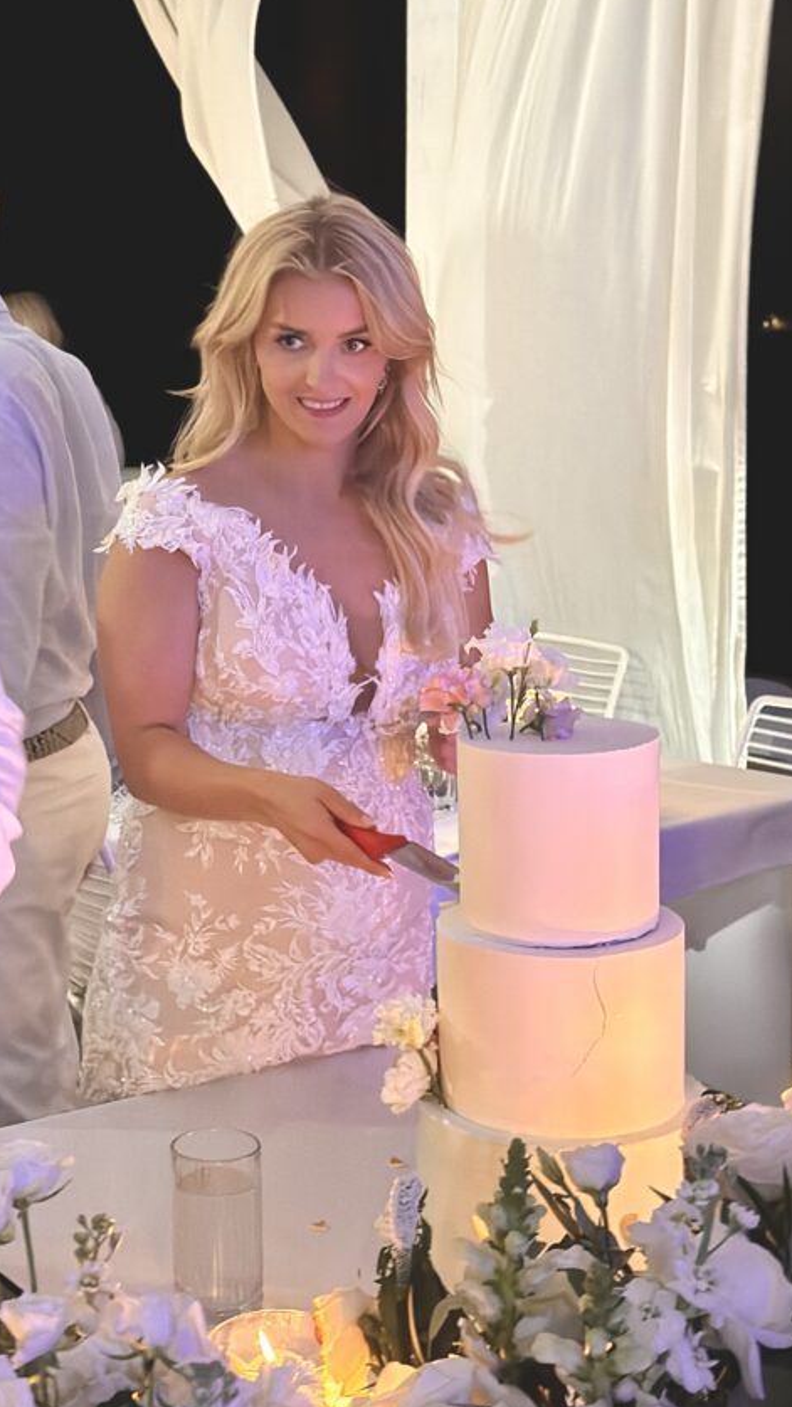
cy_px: 688
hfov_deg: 18.7
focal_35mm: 64
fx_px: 2389
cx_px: 183
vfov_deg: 32.8
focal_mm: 6.86
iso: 1000
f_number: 1.78
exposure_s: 1/25
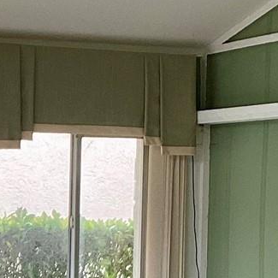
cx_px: -127
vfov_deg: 12.8
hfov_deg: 12.4
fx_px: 1227
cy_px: 279
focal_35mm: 135
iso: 50
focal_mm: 3.3
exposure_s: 1/100
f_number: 2.4
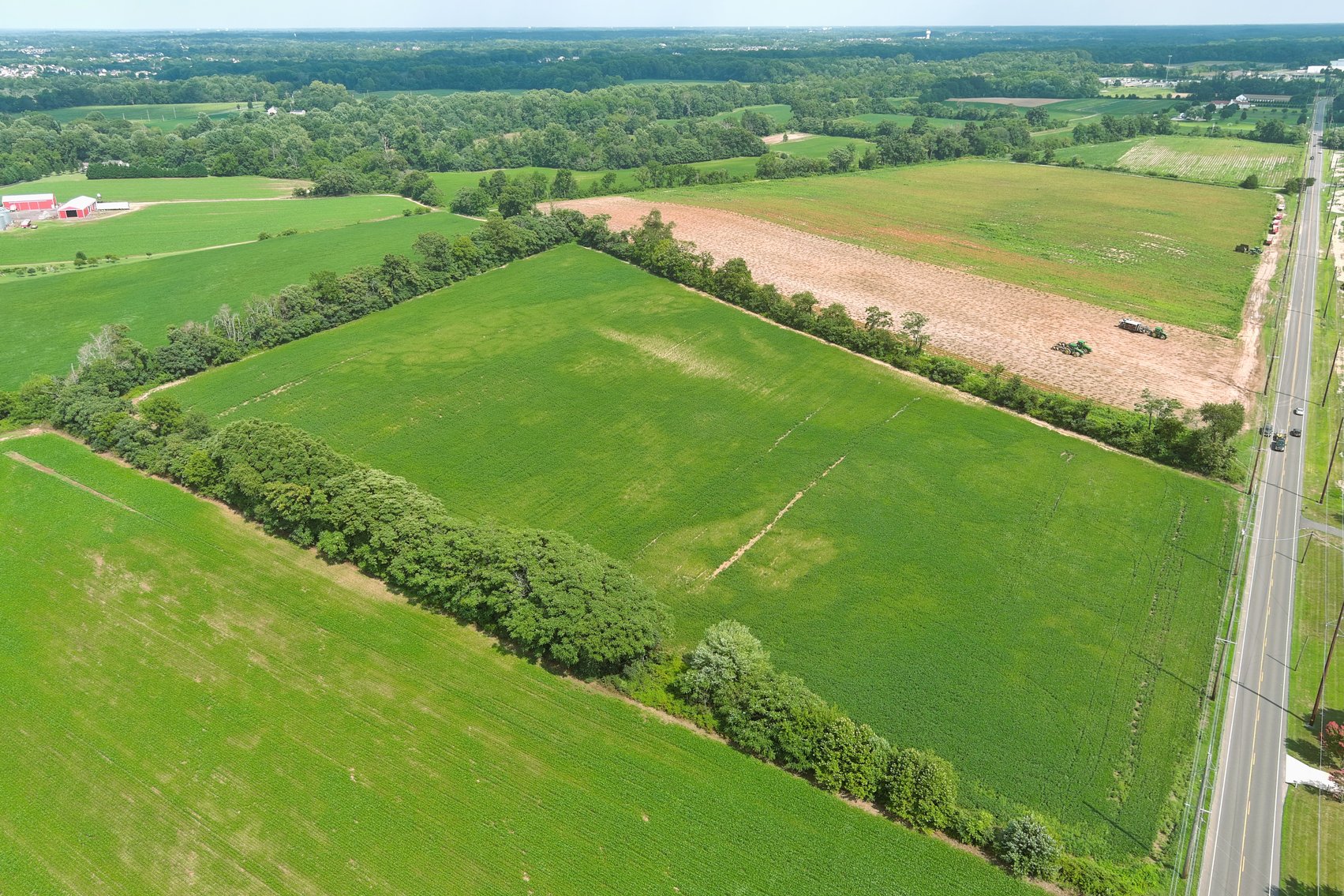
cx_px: 672
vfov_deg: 45.0
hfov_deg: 63.7
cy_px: 448
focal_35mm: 29
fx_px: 1082
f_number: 2.8
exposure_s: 1/640
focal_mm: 10.57
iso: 100
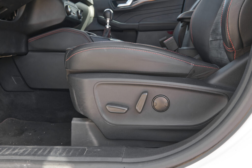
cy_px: 84
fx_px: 231
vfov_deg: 40.0
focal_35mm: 33
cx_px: 126
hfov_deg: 57.2
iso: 2000
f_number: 9
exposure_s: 1/125
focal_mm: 22.1
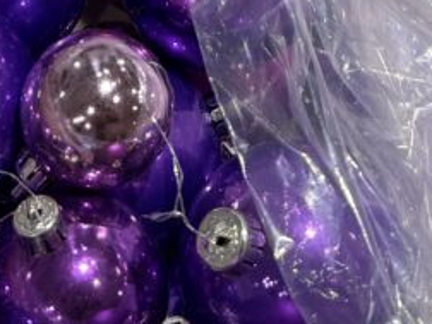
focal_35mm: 122
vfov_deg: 11.1
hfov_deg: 16.1
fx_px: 1523
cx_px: 183
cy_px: -321
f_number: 1.78
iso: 80
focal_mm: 6.76
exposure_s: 1/100
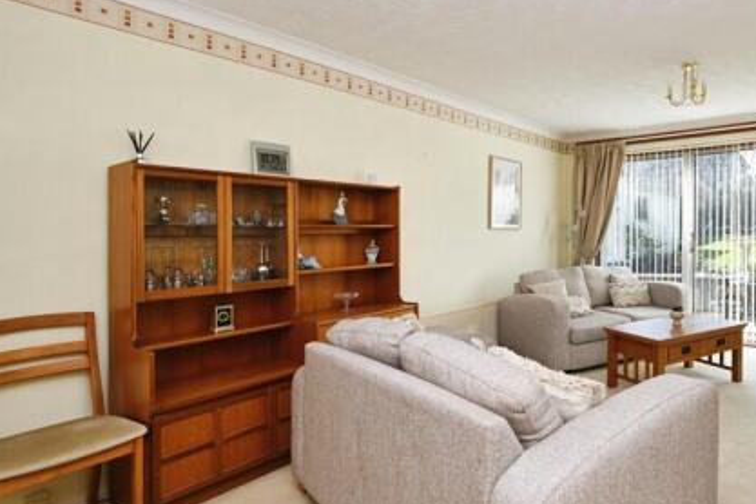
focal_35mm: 22
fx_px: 462
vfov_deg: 57.2
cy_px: 244
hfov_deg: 74.0
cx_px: 550
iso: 100
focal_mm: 14
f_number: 5.6
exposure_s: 1/125
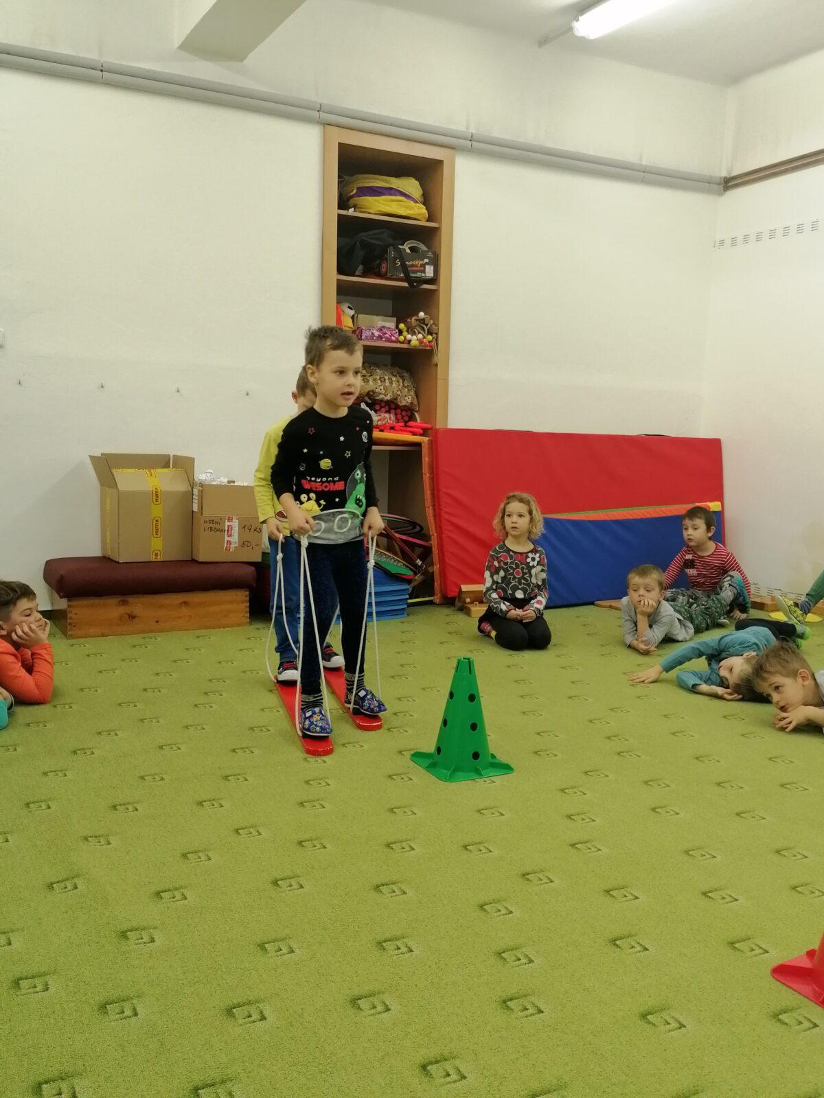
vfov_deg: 56.8
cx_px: 412
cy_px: 549
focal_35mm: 32
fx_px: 1016
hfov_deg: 44.2
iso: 125
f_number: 1.8
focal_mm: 4.75
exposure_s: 1/50
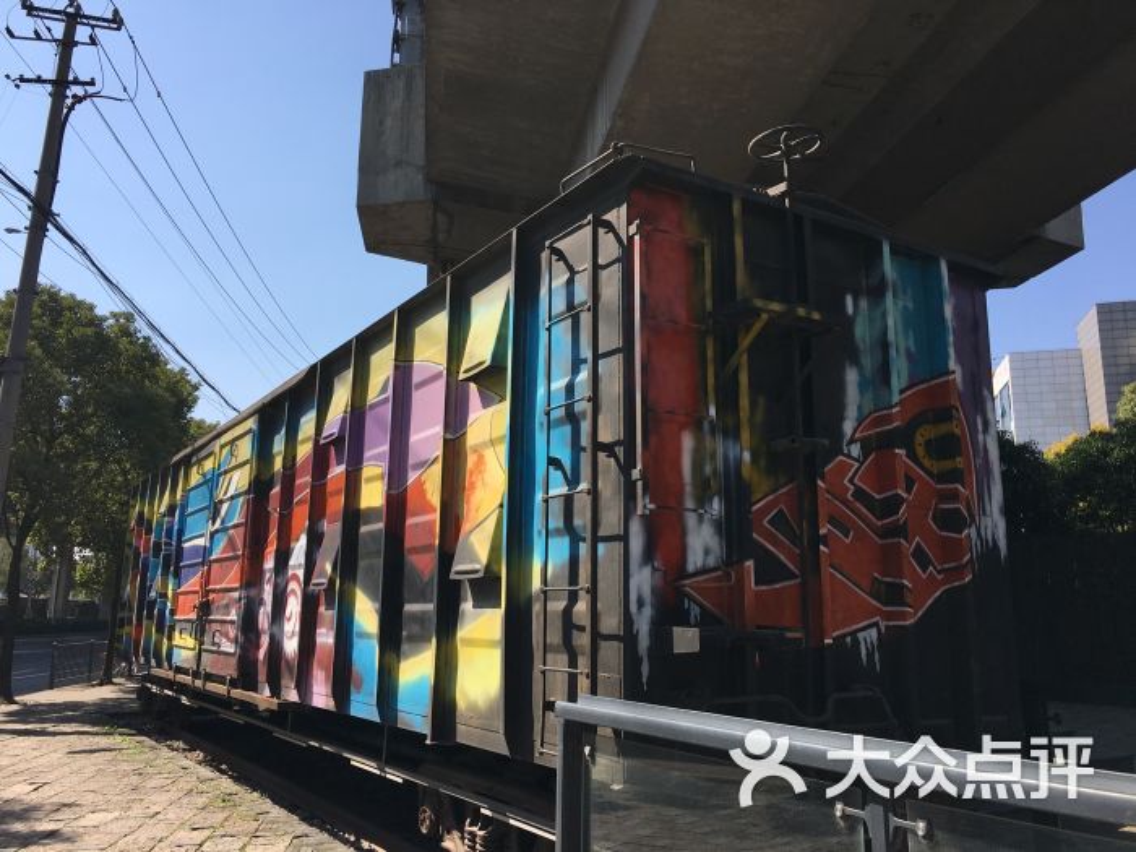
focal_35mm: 29
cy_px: 426
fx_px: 952
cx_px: 568
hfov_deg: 61.7
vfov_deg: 48.2
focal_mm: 4.15
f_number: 2.2
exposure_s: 1/1202
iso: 25
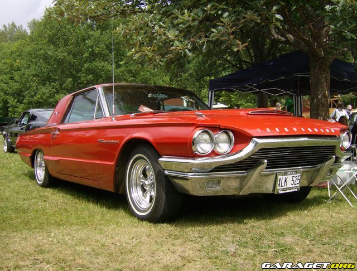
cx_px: 178
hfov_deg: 48.8
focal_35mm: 38
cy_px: 136
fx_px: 394
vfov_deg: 38.0
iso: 100
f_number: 4.8
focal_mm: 6.4
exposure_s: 1/485
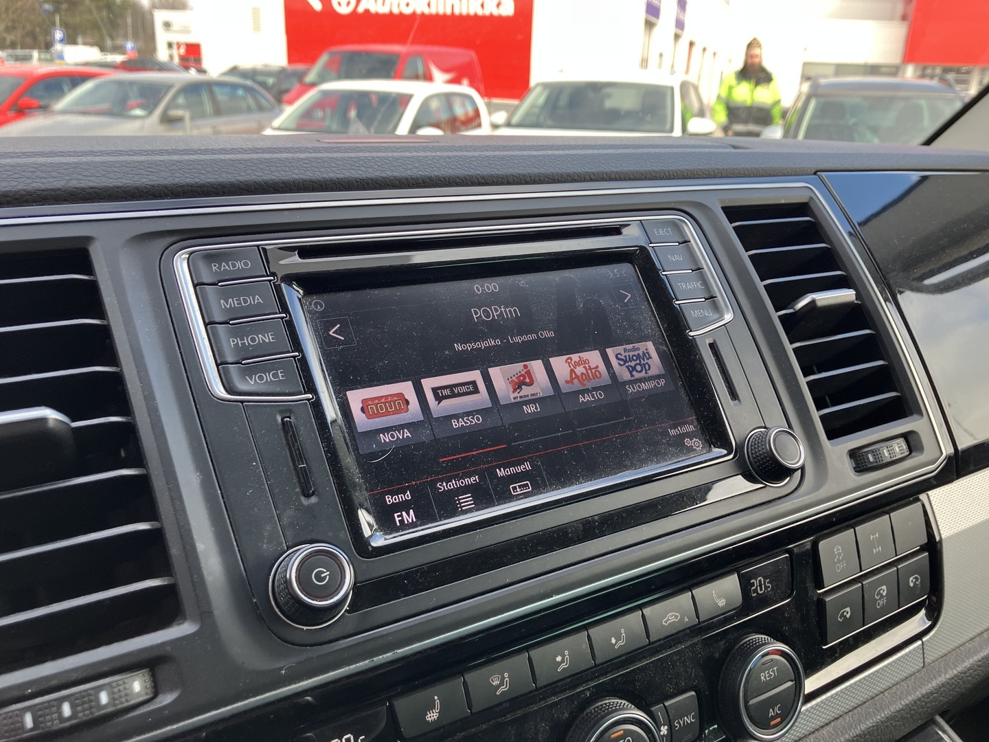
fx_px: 800
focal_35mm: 28
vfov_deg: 49.7
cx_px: 494
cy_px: 371
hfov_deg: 63.4
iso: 32
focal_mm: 3.99
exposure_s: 1/148
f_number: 1.8
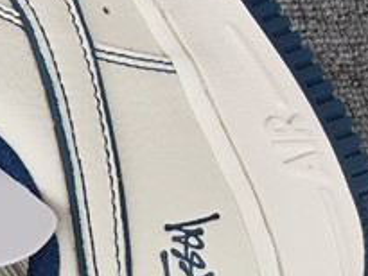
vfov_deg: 10.8
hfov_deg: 12.9
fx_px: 1447
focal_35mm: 136
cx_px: -334
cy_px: -22
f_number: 2.4
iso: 25
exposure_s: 1/223
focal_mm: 3.3
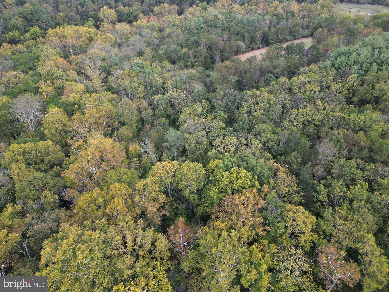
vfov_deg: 56.8
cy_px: 146
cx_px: 194
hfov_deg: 71.6
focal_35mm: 24
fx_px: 270
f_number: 1.7
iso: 100
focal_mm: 6.72
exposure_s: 1/250
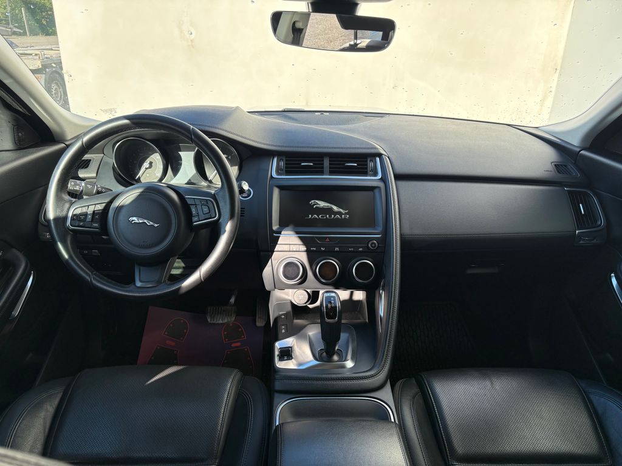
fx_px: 467
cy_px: 233
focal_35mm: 26
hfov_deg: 67.3
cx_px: 311
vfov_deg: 53.1
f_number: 1.6
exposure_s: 1/566
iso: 50
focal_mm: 5.96
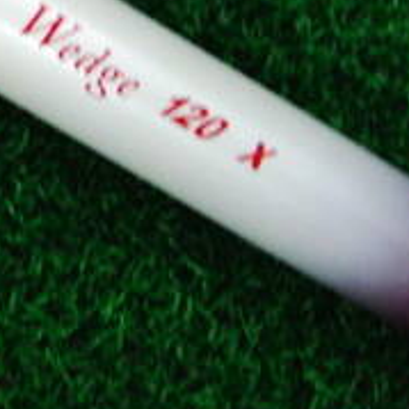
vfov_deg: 14.3
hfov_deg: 14.1
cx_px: -178
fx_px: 1564
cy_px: -128
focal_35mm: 117
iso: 320
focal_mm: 6.42
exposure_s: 1/80
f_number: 3.6
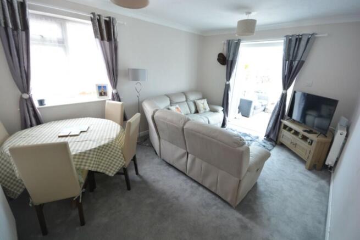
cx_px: 180
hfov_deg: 100.4
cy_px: 120
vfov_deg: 77.4
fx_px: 150
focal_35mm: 15
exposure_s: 1/3
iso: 400
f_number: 8
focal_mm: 10
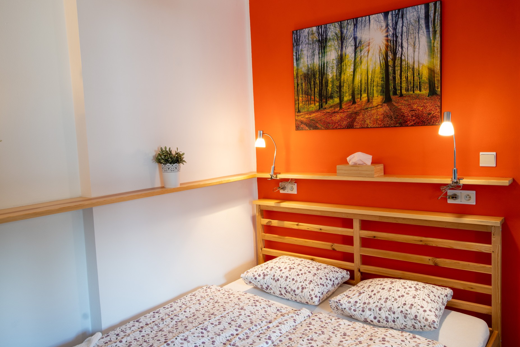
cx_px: 260
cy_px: 169
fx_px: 448
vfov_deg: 42.3
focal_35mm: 31
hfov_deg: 60.3
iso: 100
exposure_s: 1/1.25
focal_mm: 20
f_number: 7.1
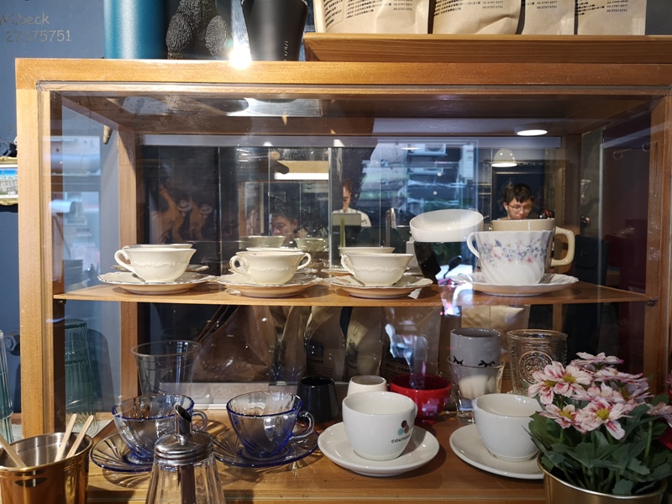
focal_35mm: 27
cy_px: 252
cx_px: 336
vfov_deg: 51.4
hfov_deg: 65.3
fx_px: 524
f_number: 1.8
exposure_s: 1/60
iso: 160
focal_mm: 3.95
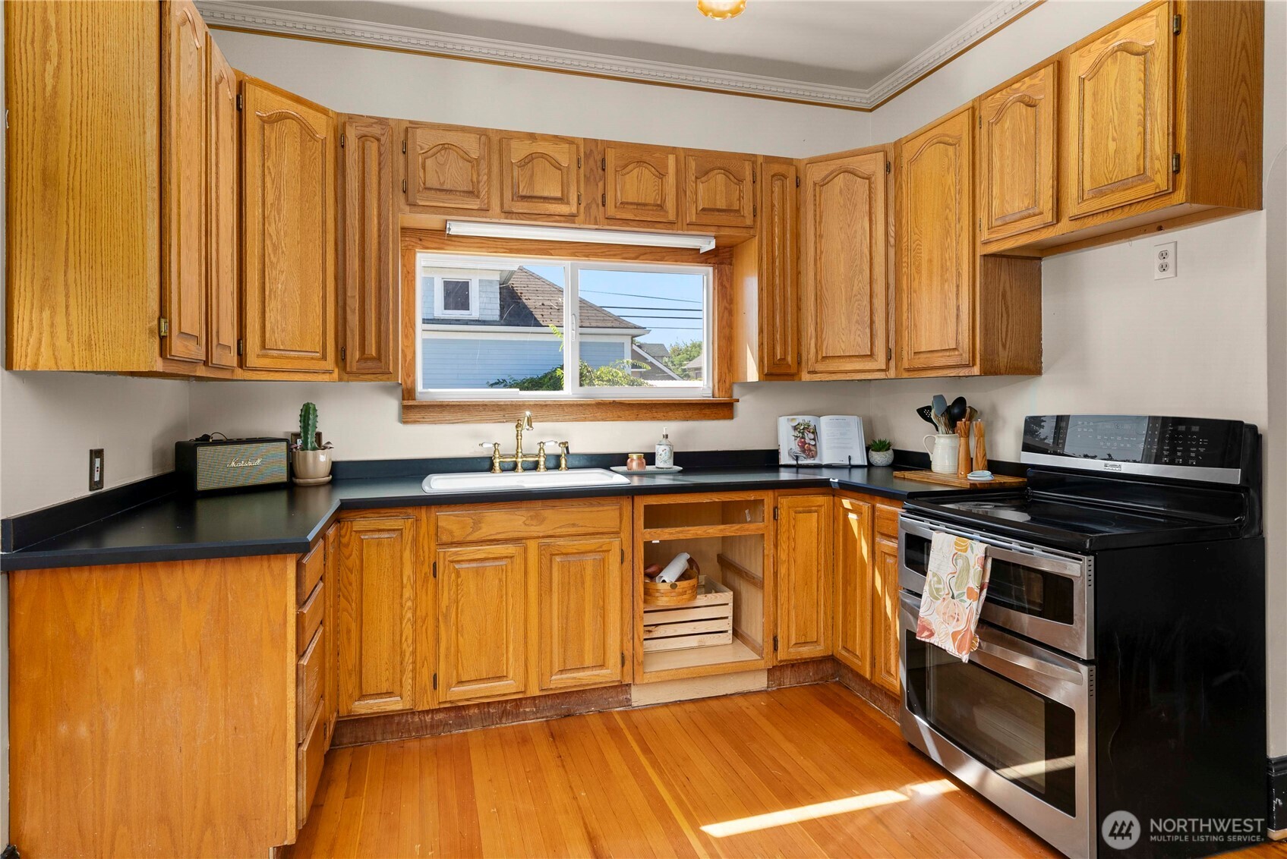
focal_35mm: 18
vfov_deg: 67.4
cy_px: 430
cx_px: 644
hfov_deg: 90.0
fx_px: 644
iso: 400
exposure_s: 1/30
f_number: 7.1
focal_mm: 18
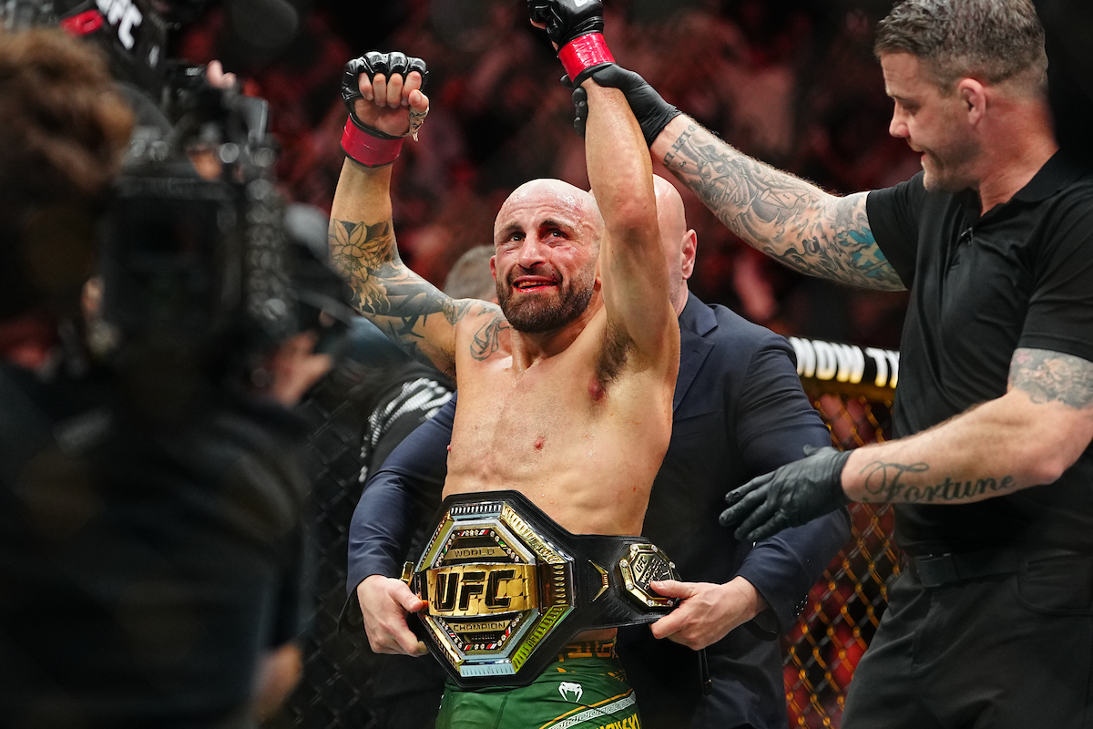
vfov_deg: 7.5
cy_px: 364
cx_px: 546
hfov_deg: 11.2
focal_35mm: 183
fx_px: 5556
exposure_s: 1/800
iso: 2000
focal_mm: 122
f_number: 2.8
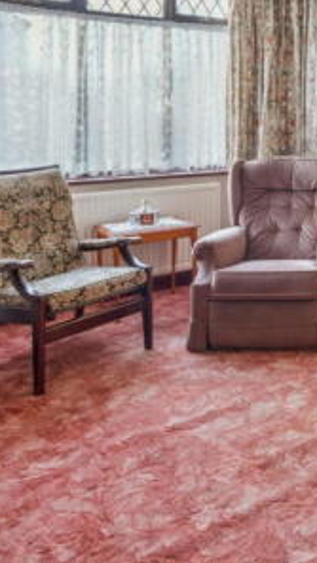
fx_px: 553
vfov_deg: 52.1
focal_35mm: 37
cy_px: 154
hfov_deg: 27.3
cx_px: 401
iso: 640
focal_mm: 16
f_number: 13
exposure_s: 1/6
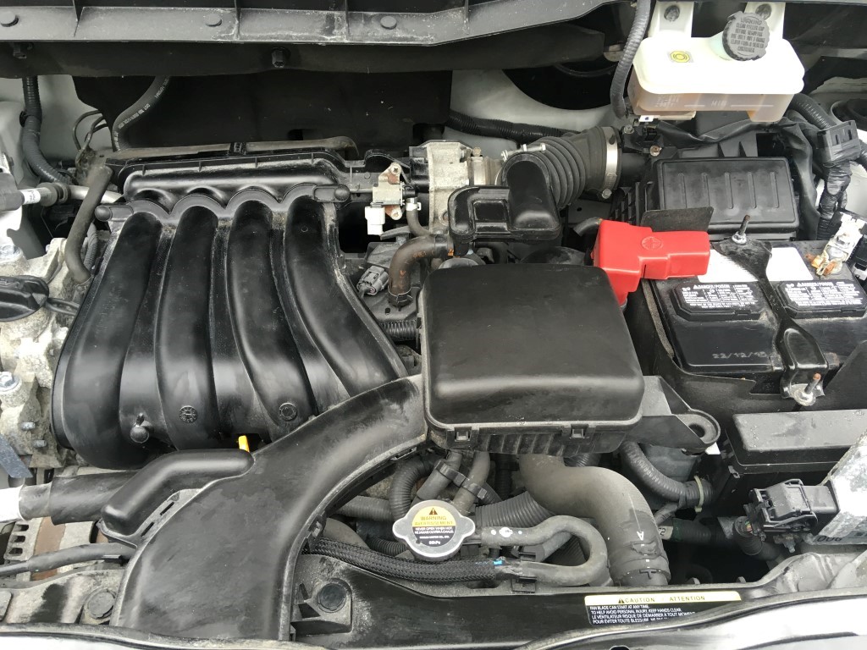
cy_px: 325
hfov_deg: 61.7
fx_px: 726
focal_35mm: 29
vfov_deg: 48.2
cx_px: 434
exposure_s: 1/30
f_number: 2.2
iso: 25
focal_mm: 4.15
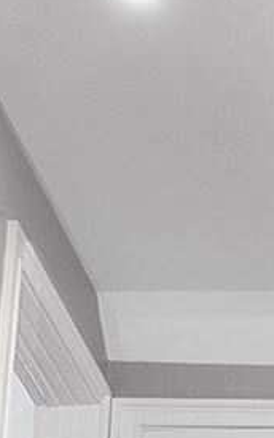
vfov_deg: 9.2
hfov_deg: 6.5
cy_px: 1328
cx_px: 836
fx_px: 2173
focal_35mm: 182
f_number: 8
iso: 320
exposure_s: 1/2
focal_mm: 16
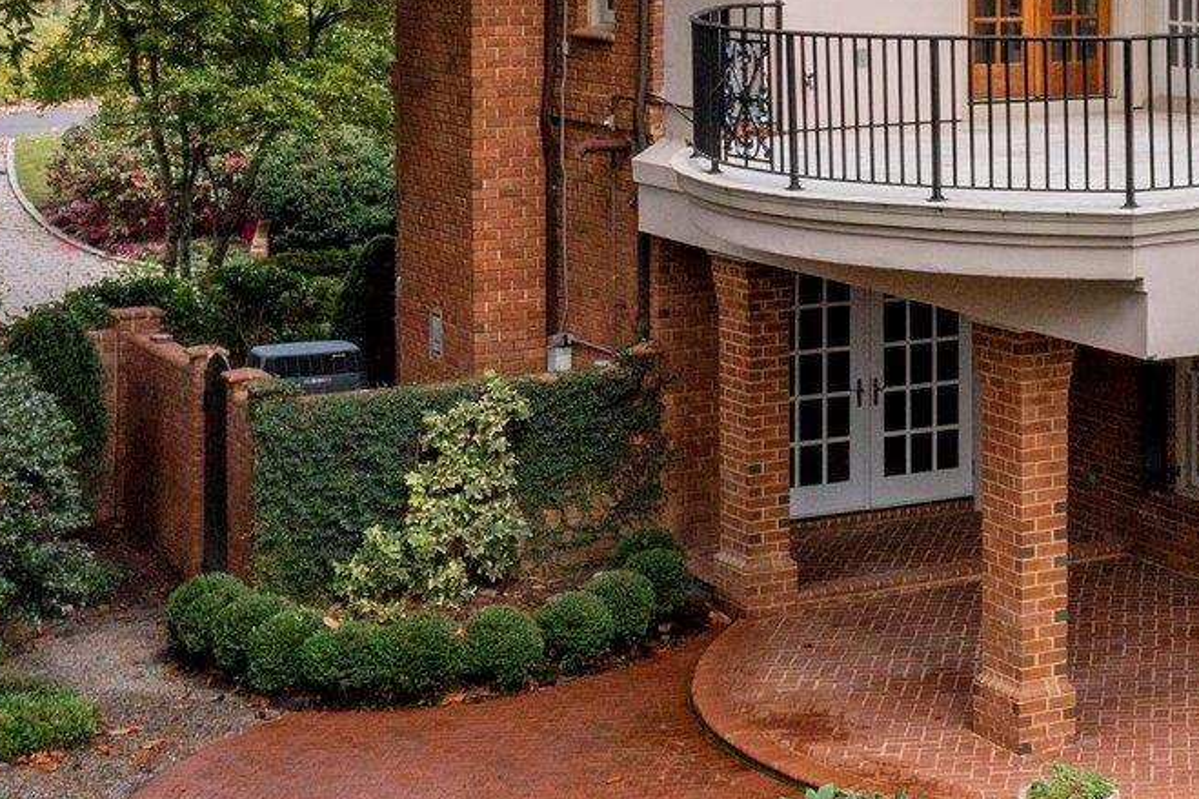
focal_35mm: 87
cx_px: 1516
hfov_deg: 21.4
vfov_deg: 15.2
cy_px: -111
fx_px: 2897
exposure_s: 1/240
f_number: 5
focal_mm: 10.26
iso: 100
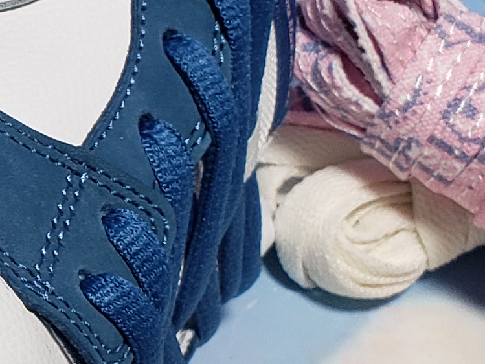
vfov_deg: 10.6
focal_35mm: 140
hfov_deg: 12.5
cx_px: -456
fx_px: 1962
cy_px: 139
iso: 50
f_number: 2.4
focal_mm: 4.3
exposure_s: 1/197
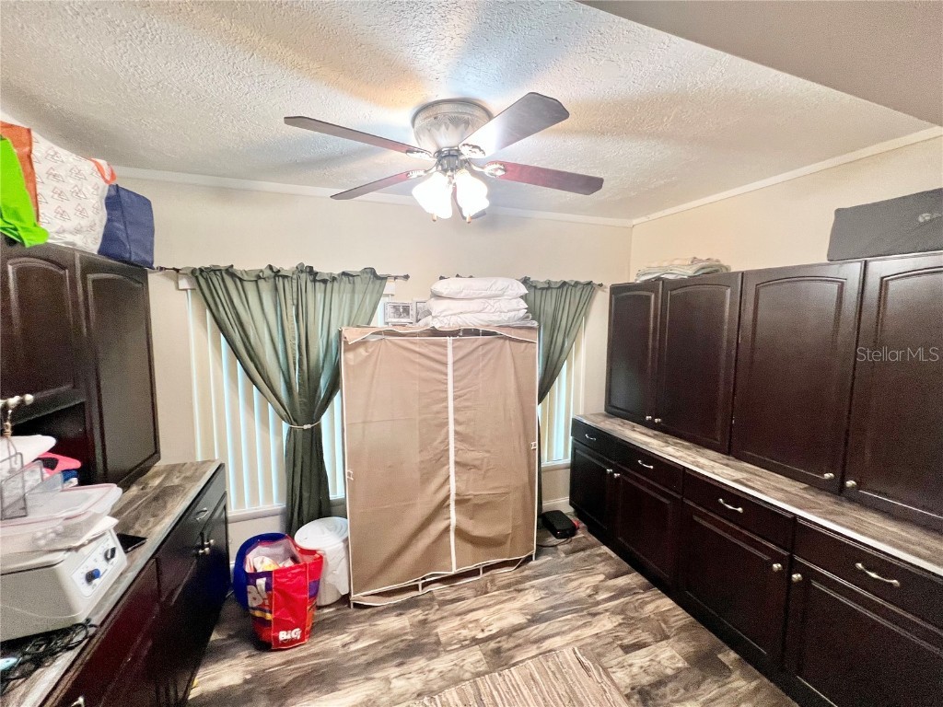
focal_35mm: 13
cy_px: 354
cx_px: 472
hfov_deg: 106.2
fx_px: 354
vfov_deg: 89.9
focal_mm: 1.57
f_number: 1.8
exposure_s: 1/60
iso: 200
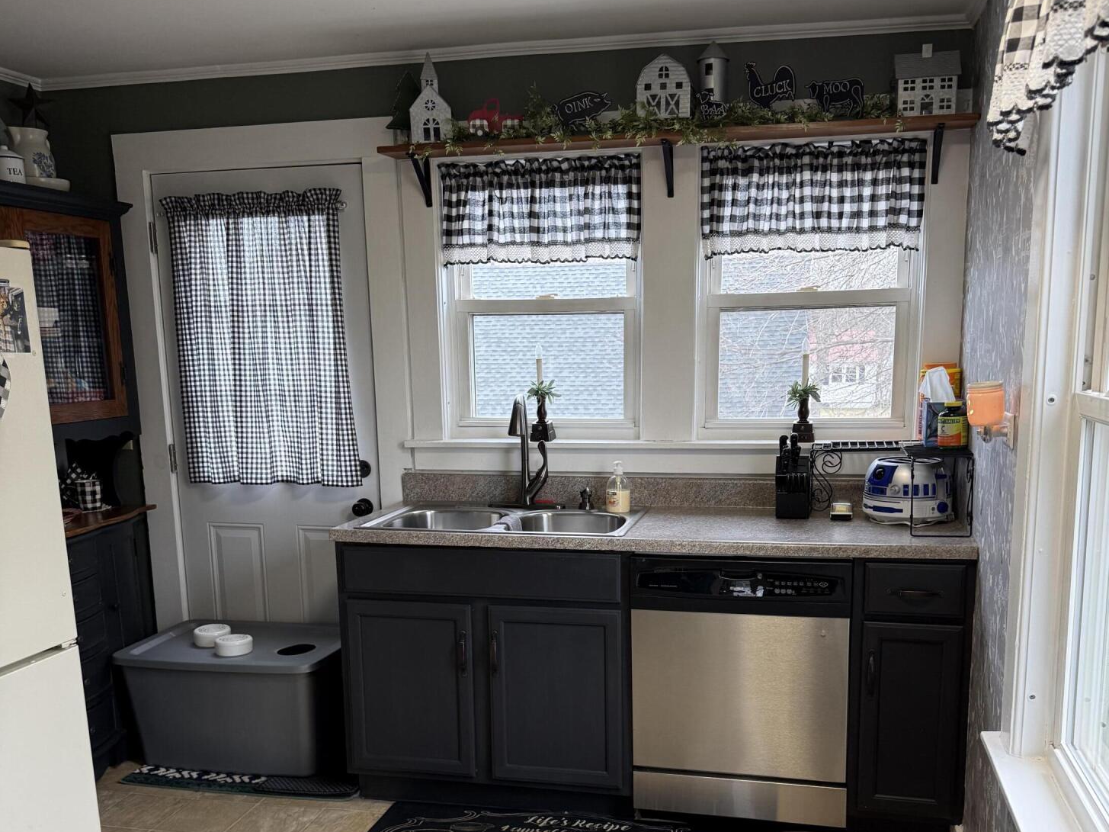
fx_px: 1057
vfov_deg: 42.5
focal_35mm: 33
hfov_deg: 55.3
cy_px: 544
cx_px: 571
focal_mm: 6.76
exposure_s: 1/120
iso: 160
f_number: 1.78
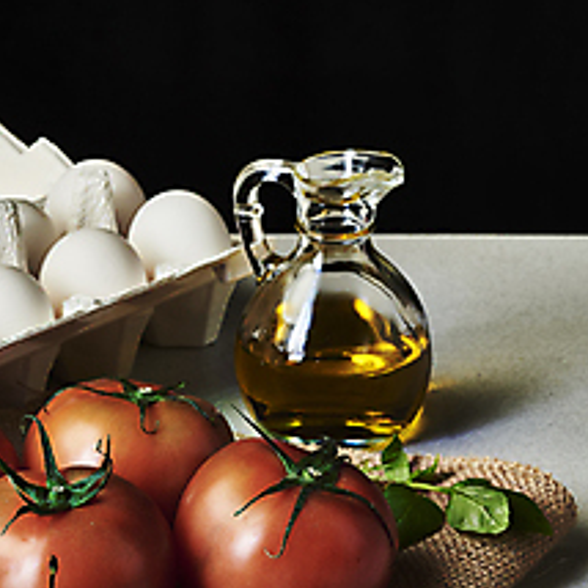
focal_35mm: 167
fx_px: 3209
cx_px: 232
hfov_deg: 10.5
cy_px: 445
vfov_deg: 10.4
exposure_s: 1/125
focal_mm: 105
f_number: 18
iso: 100
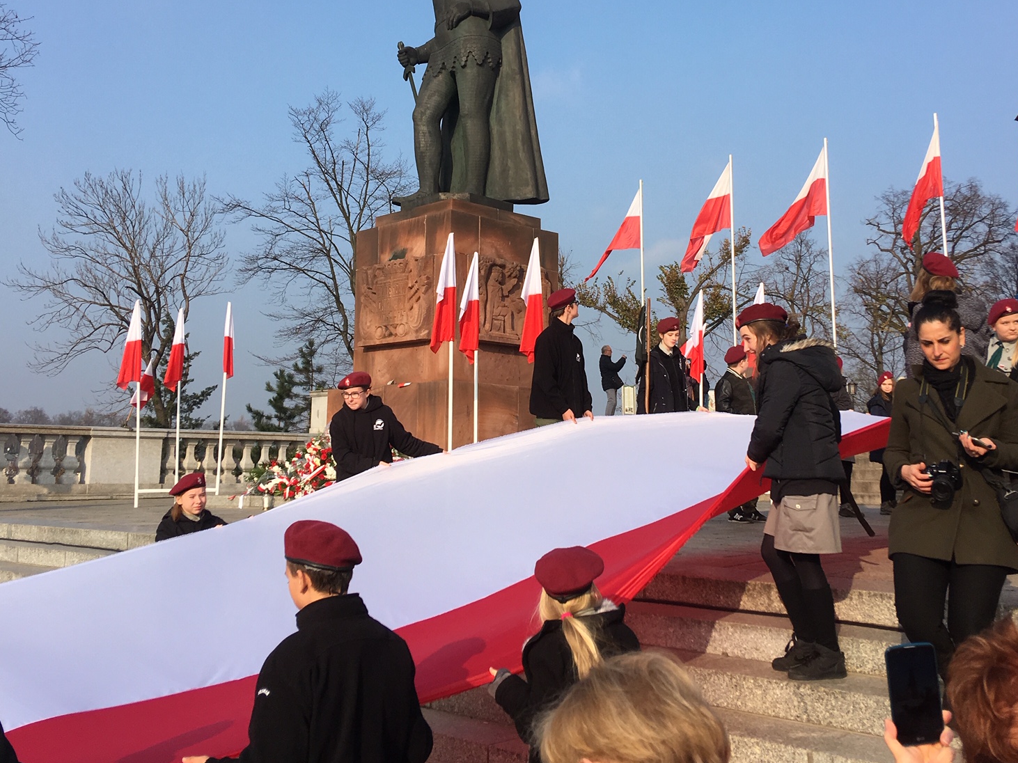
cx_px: 535
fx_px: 1176
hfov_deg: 46.8
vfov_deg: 35.5
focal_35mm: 40
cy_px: 244
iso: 25
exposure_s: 1/1304
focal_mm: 4.15
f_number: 2.2
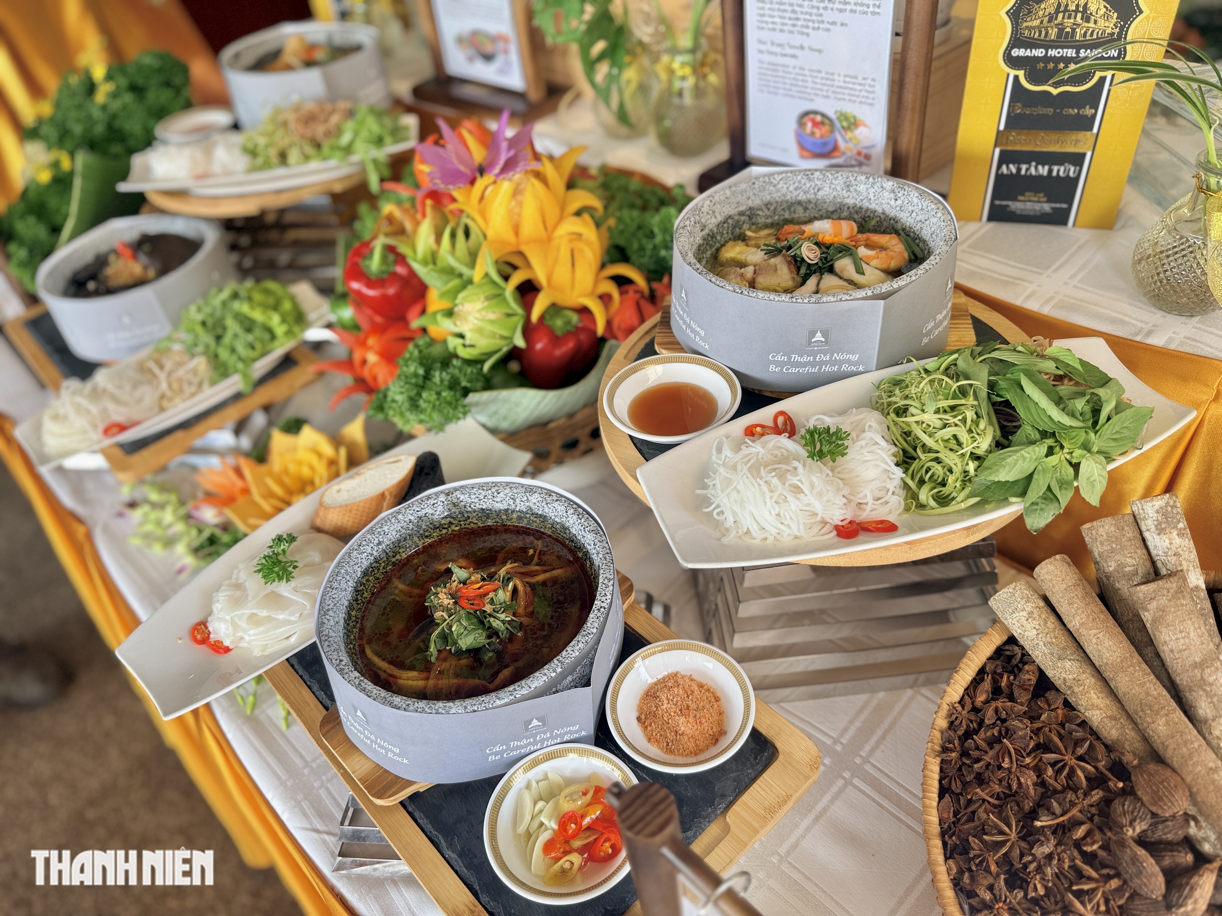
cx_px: 611
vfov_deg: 56.8
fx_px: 847
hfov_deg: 71.6
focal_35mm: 24
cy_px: 458
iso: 50
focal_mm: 6.76
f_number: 1.78
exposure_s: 1/121
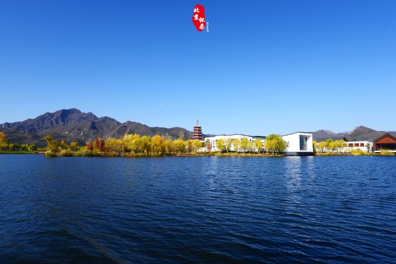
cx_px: 198
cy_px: 132
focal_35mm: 20
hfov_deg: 84.0
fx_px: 220
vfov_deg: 62.0
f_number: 8
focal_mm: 20
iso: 100
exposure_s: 1/500
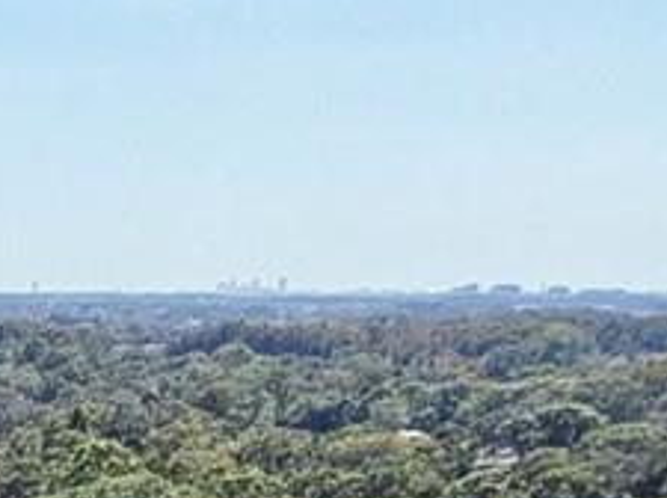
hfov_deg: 8.5
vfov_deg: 7.9
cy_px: 1278
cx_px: -1681
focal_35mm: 171
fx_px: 3290
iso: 260
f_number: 1.8
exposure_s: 1/5000
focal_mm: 8.7
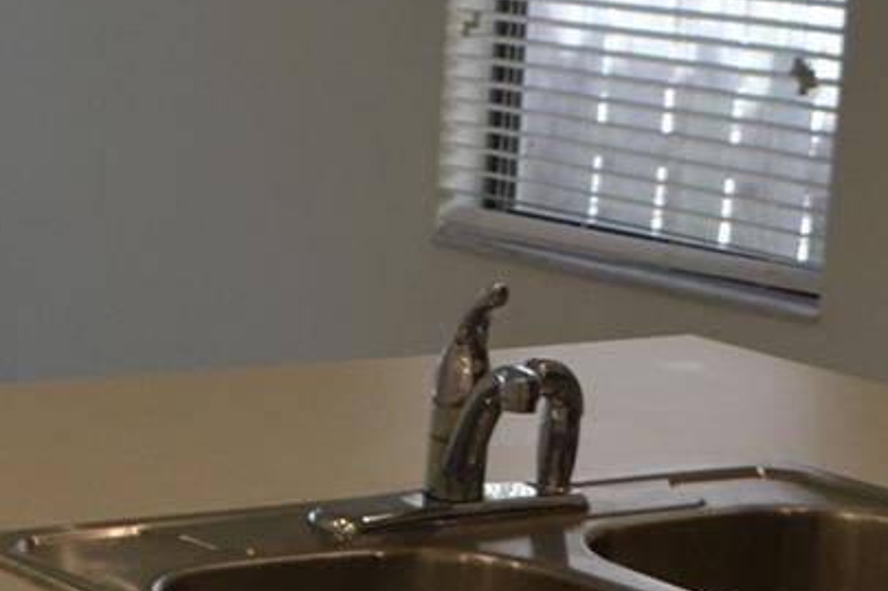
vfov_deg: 12.7
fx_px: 2638
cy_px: 88
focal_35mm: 107
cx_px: -457
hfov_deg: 17.2
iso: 400
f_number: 5
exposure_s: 1/100
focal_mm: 18
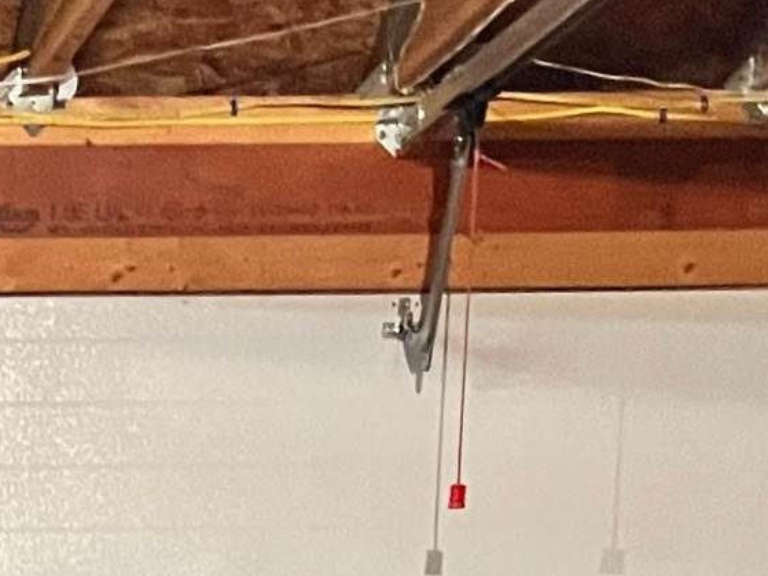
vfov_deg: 9.0
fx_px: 3172
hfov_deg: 12.7
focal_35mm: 143
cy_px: 1519
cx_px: -585
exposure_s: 1/40
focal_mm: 5.7
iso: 640
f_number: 1.5
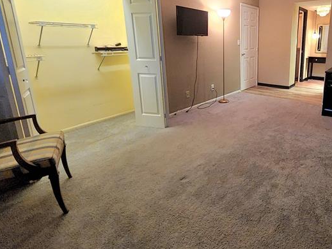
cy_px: 85
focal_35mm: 20
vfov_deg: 64.5
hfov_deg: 77.3
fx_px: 192
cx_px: 237
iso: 400
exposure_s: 1/40
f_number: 2.2
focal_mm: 1.13
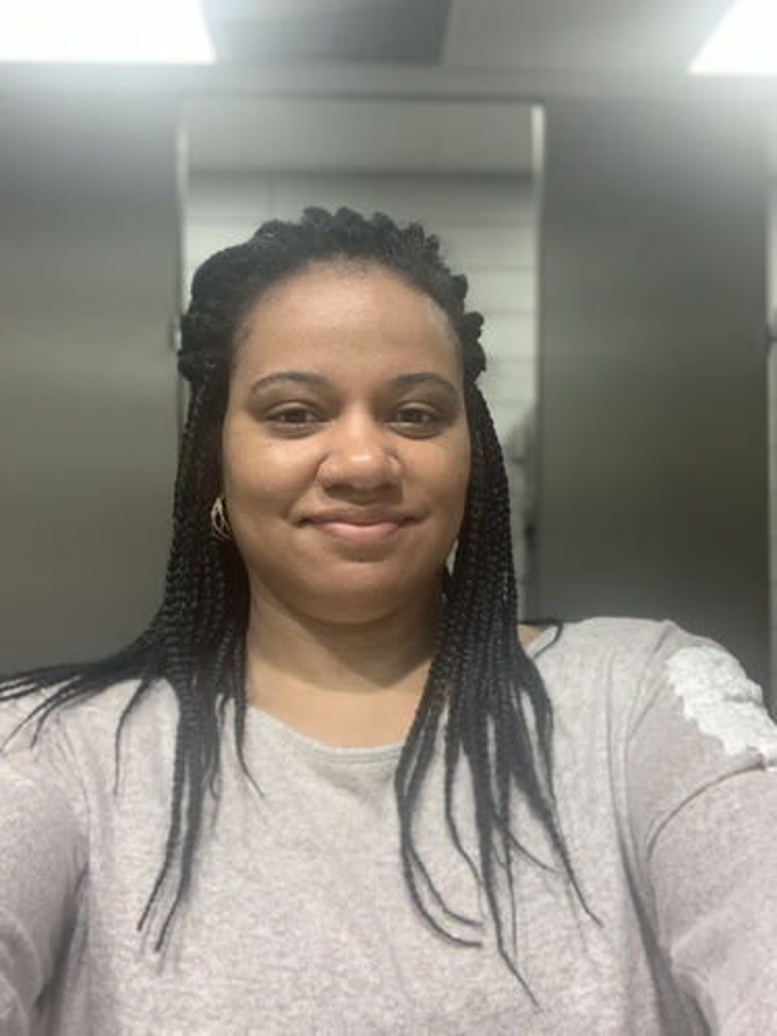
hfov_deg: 44.2
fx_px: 958
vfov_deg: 56.8
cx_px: 388
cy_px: 518
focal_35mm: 32
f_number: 2.2
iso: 100
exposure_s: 1/60
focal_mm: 2.87
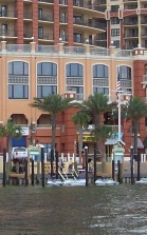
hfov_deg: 9.4
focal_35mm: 137
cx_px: -30
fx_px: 880
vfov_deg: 15.2
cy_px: 65
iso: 80
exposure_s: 1/437
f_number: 2.7
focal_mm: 6
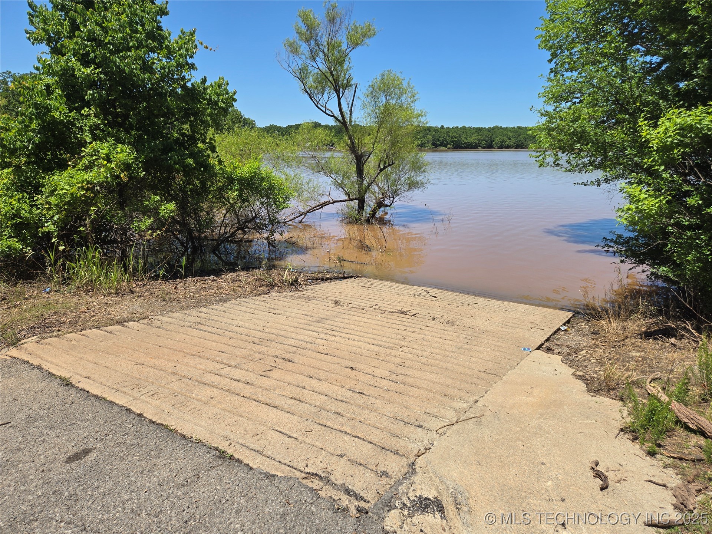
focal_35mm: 23
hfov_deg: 73.9
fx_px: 473
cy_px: 267
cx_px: 356
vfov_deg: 58.9
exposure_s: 1/2134
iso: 25
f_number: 1.8
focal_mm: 5.4
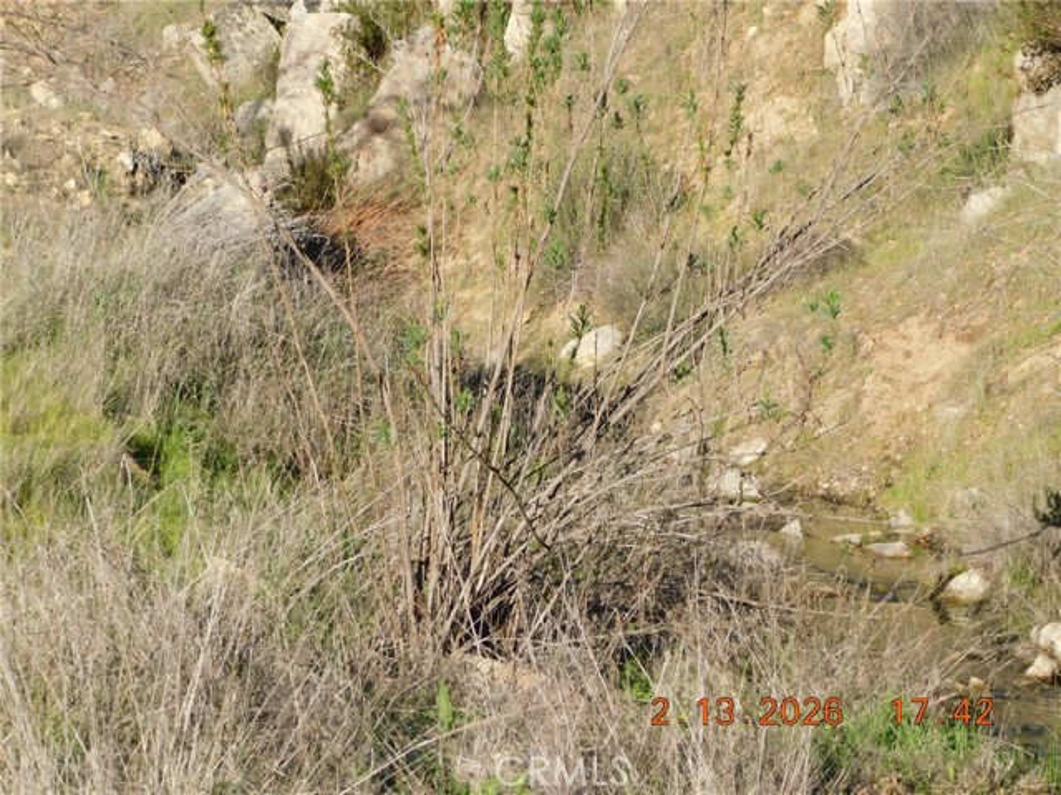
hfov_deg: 14.7
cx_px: 530
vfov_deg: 11.1
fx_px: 4107
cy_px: 398
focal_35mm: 134
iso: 125
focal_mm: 23.7
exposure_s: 1/400
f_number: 5
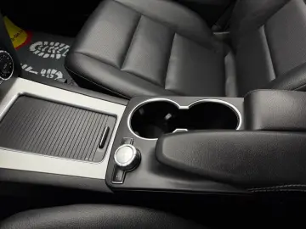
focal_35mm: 24
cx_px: 153
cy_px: 114
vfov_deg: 56.8
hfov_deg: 71.6
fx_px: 212
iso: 100
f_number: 1.78
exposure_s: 1/144
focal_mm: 6.76
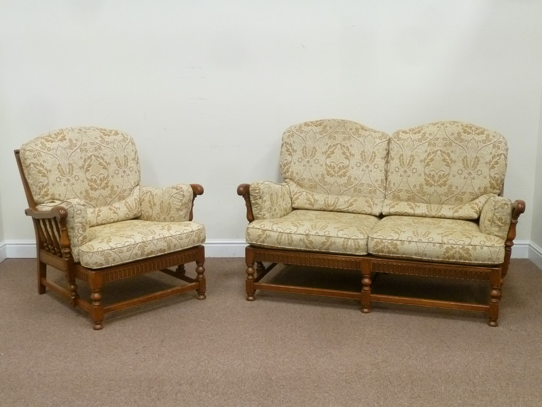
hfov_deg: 42.9
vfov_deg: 32.9
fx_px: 689
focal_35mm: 44
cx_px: 271
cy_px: 204
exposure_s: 1/15
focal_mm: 7.3
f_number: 3.7
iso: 400
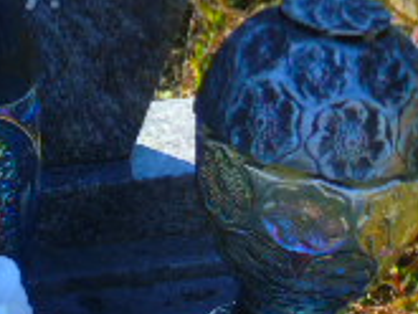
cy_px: -185
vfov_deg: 8.1
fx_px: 2151
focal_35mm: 178
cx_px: -263
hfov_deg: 10.6
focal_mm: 8.2
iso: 80
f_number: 4.1
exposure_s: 1/200
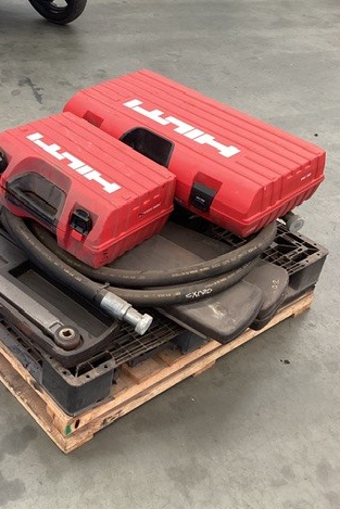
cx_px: 56
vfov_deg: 44.5
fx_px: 623
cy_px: 250
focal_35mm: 44
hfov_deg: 29.7
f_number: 2.4
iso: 80
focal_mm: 3.3
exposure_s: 1/60
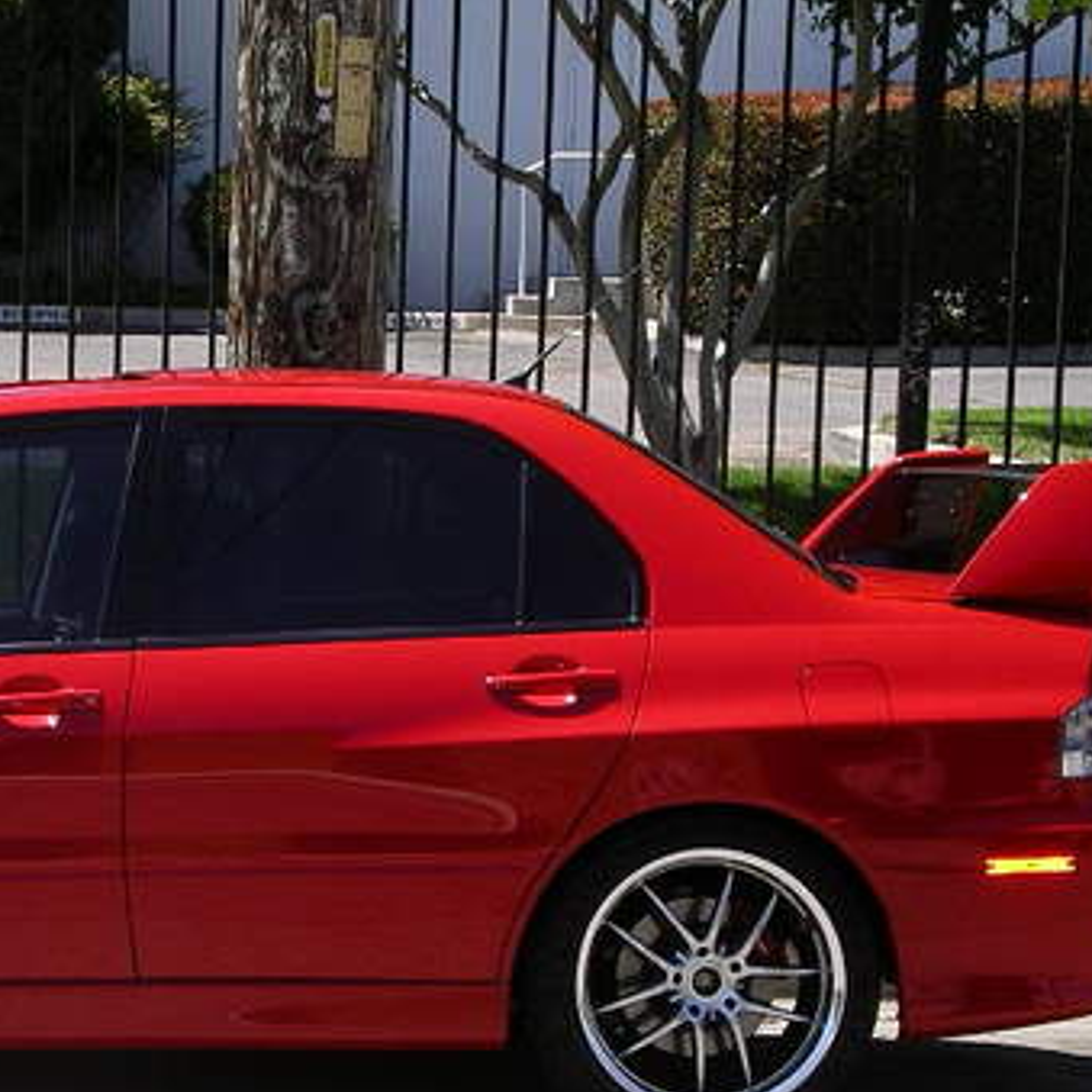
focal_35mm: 150
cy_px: 728
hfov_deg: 11.5
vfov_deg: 11.6
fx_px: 5354
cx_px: 48
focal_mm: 14.9
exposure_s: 1/440
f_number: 4.5
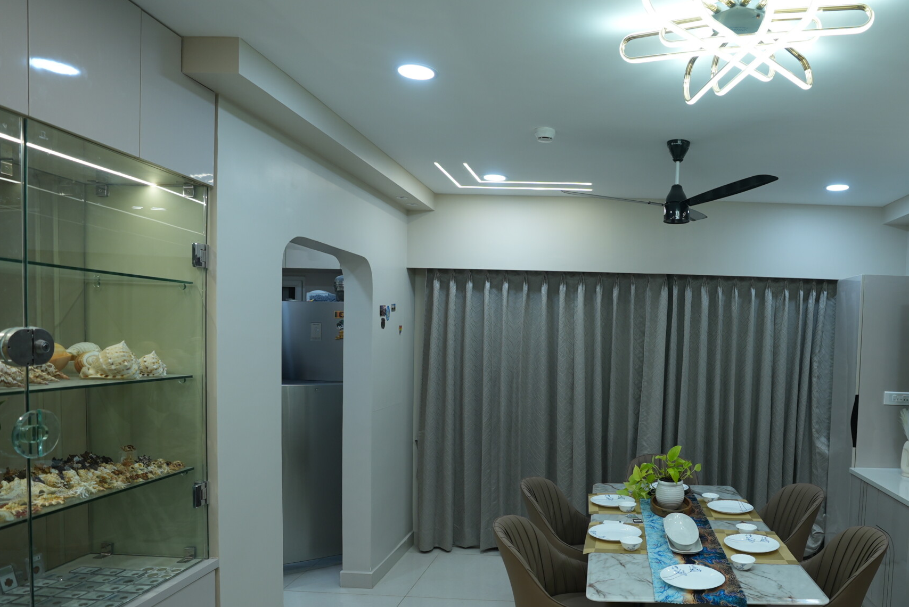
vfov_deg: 52.7
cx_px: 608
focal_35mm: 24
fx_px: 606
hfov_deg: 71.5
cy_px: 372
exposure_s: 1/100
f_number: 2.8
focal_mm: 16
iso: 200
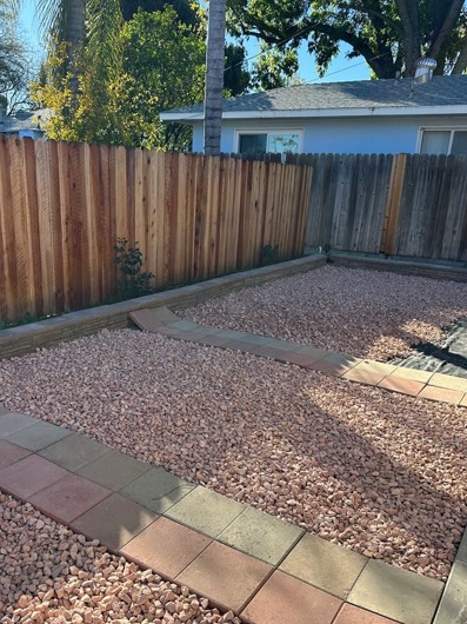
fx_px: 522
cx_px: 218
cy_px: 339
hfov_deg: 48.2
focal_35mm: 29
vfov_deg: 61.6
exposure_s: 1/1473
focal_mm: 6.86
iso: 80
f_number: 1.78
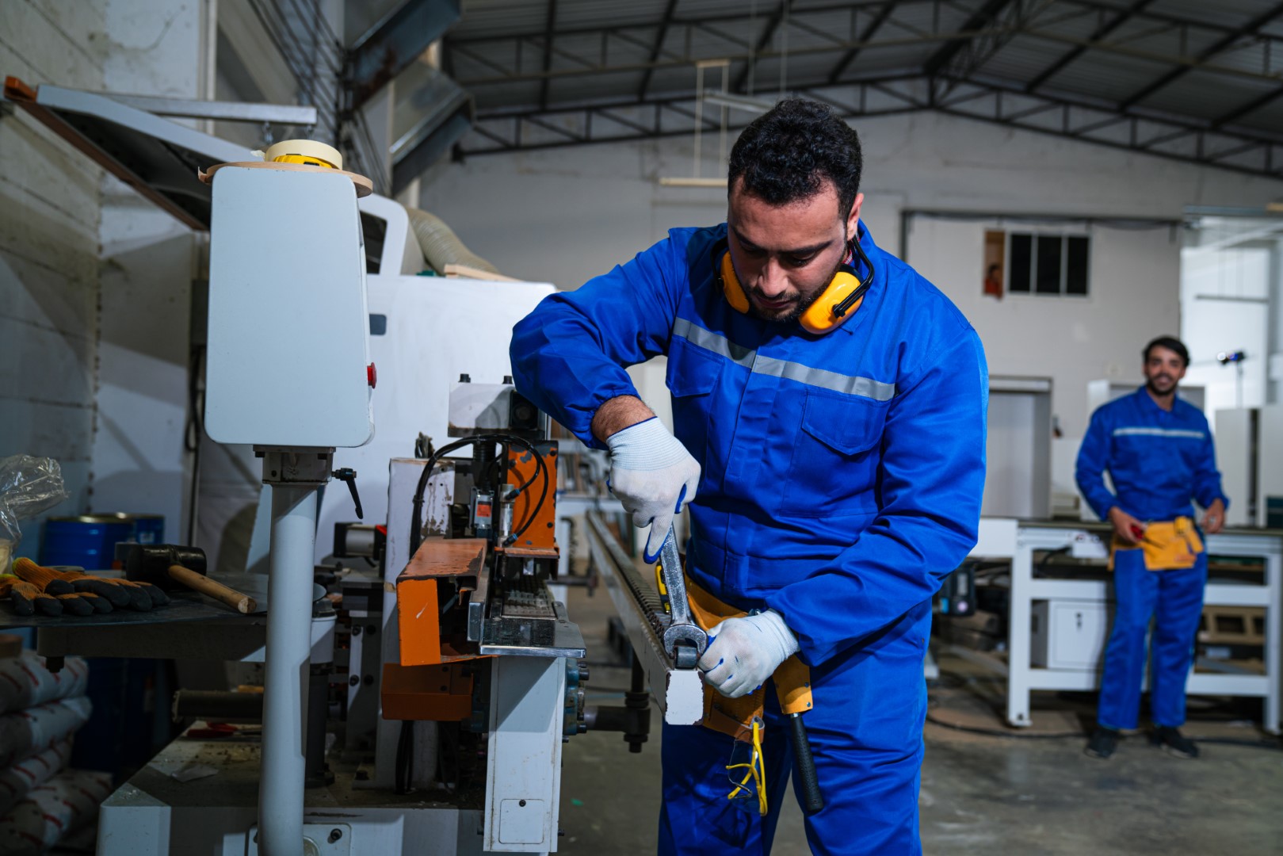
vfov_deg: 34.2
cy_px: 428
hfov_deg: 49.5
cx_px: 642
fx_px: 1390
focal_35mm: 39
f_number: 3.5
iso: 320
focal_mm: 39
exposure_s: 1/125
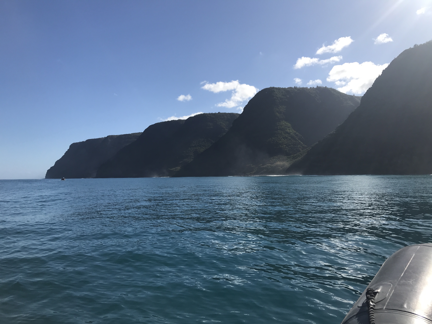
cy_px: 162
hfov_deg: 63.4
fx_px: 349
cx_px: 216
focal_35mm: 28
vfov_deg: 49.7
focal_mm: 3.99
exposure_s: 1/3690
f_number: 1.8
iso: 20
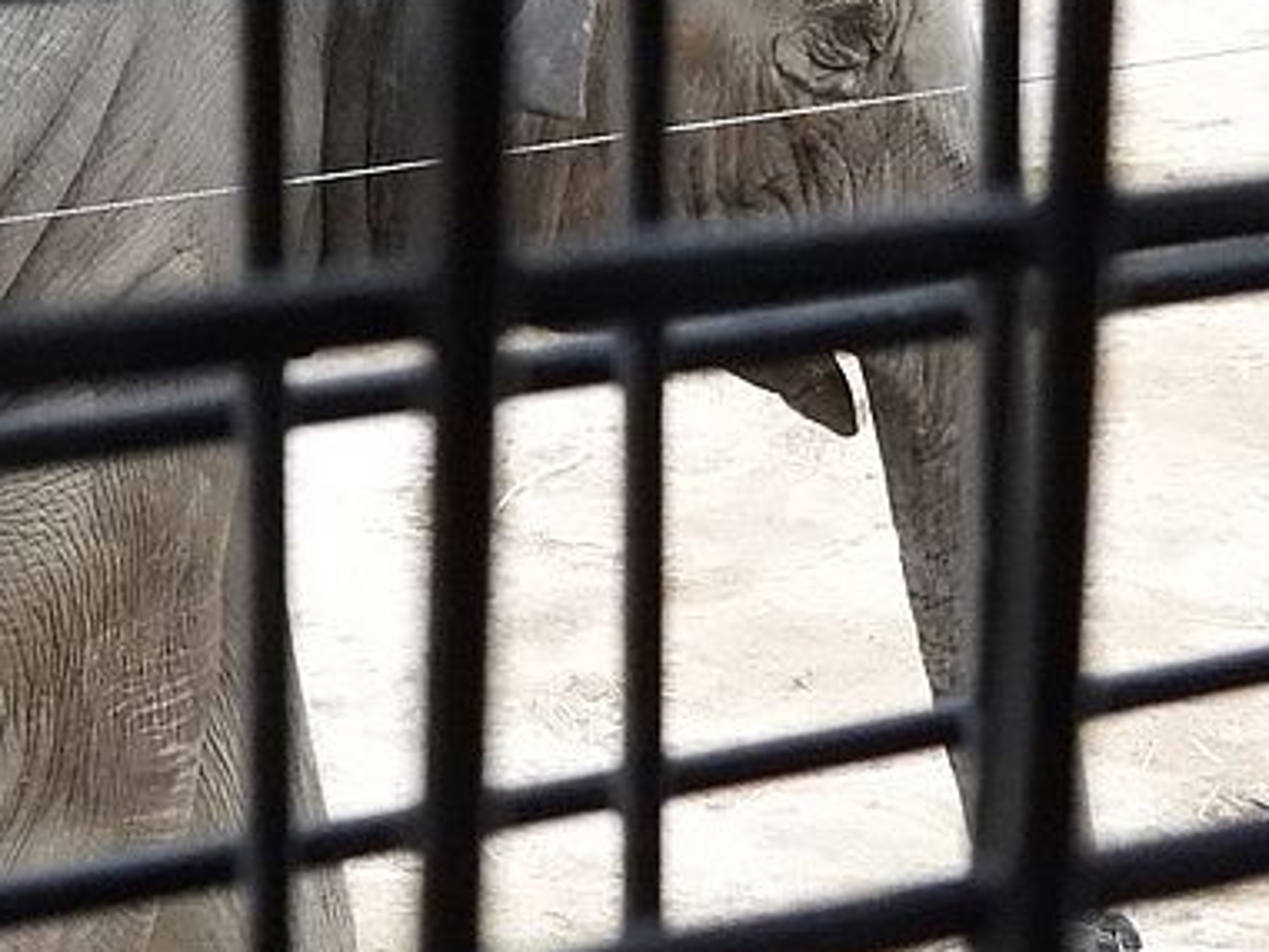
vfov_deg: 10.1
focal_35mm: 147
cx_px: 336
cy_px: 100
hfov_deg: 13.4
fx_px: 5391
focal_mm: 12.5
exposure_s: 1/640
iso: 1600
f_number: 3.5
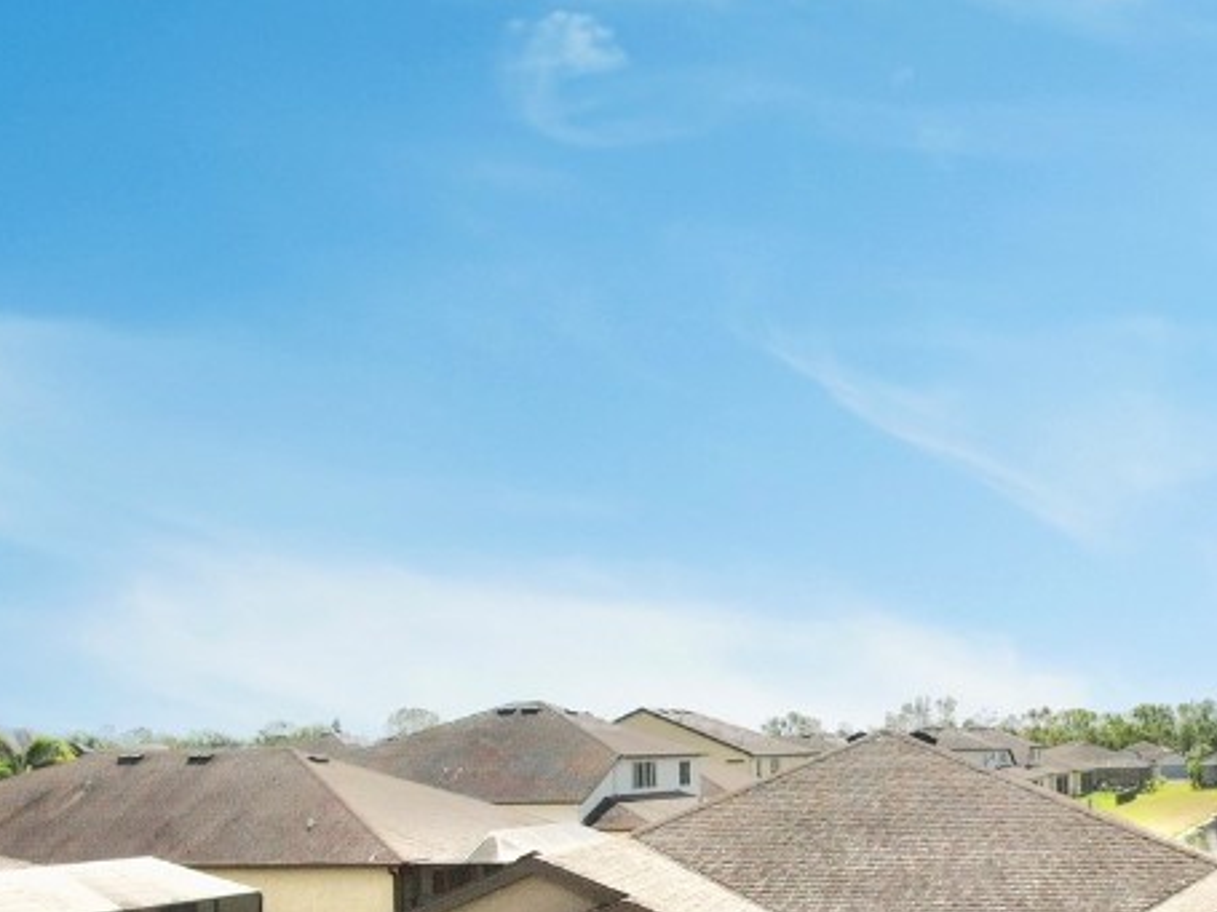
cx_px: 923
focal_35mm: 54
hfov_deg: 34.7
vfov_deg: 26.4
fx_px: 1898
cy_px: 768
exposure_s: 1/3200
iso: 100
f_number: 2.8
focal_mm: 4.39
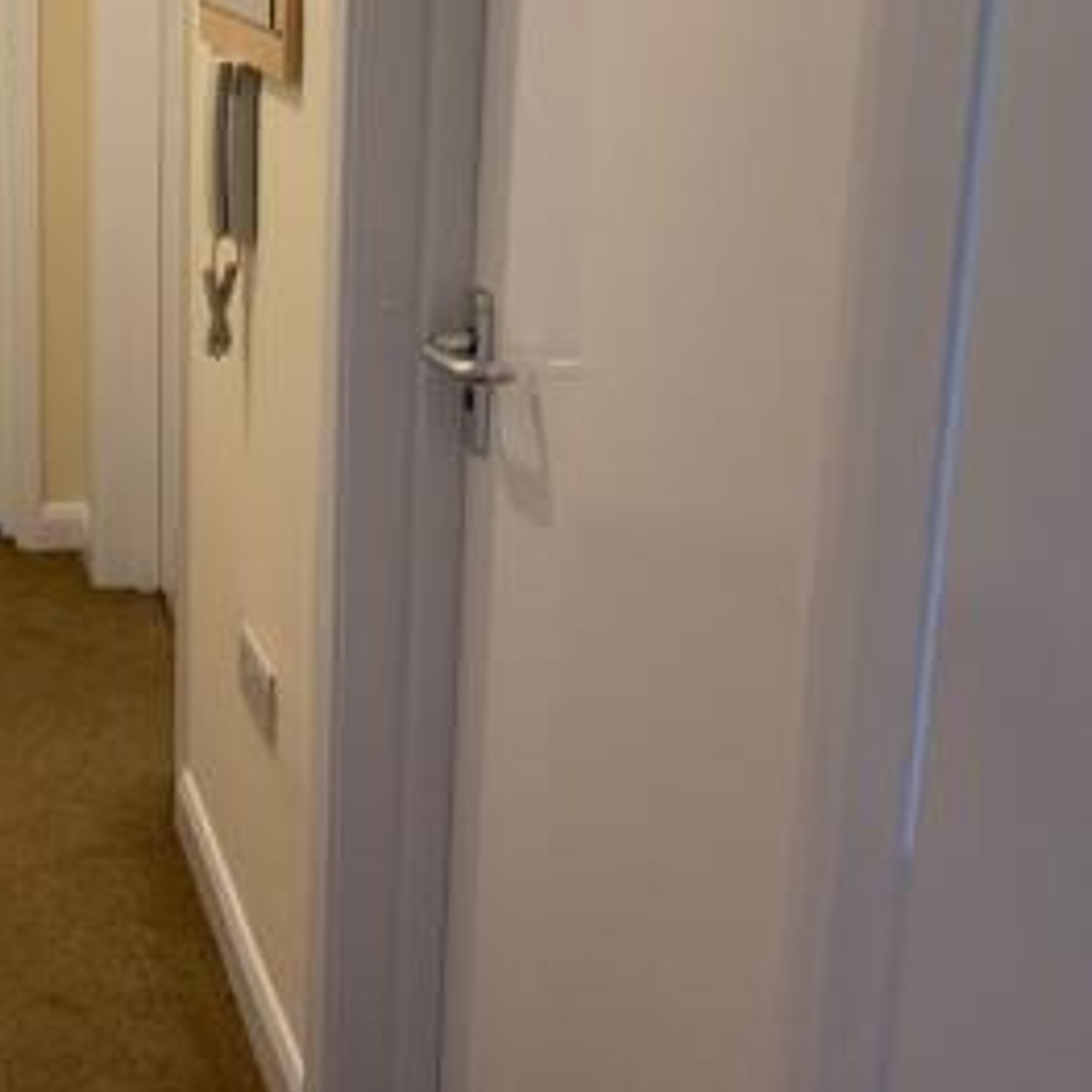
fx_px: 1820
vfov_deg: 32.8
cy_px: 272
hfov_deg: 30.4
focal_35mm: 51
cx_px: -69
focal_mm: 4.25
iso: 200
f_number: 1.8
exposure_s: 1/60
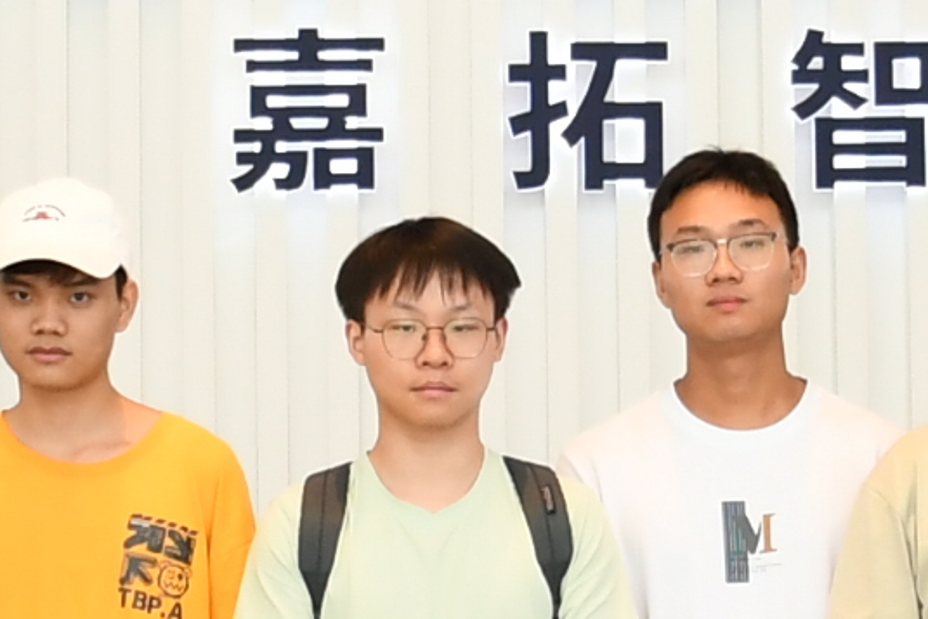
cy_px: 364
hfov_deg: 8.8
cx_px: 449
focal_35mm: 234
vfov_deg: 5.9
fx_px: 6033
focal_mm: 20
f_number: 3.5
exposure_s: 1/100
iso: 500
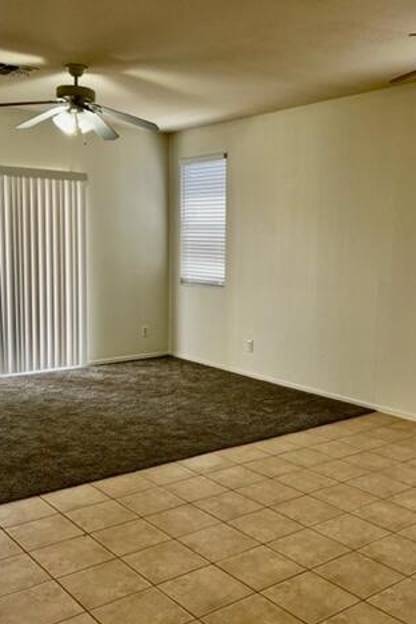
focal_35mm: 37
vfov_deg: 51.9
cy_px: 307
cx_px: 243
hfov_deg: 35.9
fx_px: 641
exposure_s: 1/60
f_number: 1.5
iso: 80
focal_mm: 5.7
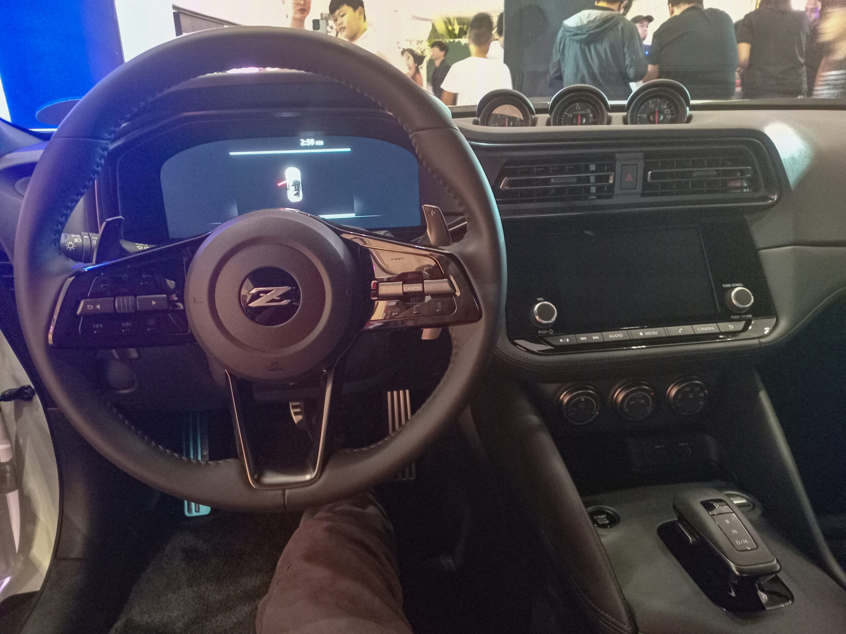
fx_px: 538
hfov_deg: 76.4
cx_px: 423
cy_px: 317
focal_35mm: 22
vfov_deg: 61.1
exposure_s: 1/24.4
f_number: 1.8
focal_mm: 4.21
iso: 1250
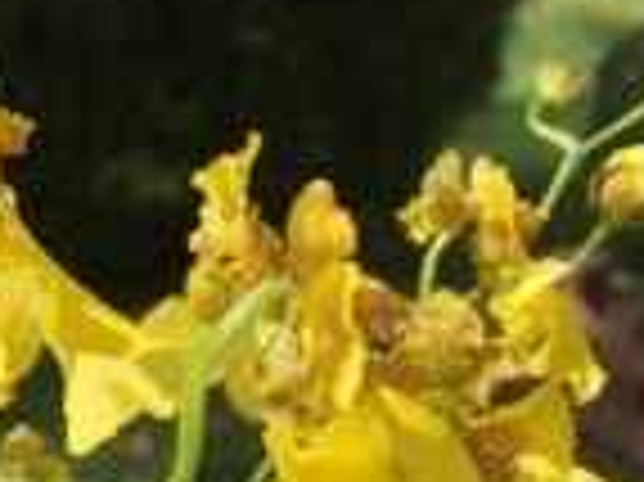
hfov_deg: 21.6
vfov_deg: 17.5
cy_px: 536
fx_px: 1506
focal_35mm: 81
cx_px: -207
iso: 25
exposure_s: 1/754
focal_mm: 4.15
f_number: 2.2
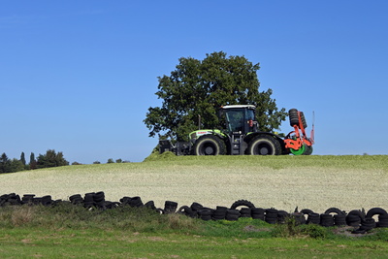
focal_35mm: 75
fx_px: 809
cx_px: 194
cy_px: 130
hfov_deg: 27.0
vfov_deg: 18.2
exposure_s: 1/500
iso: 100
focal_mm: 50
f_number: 8
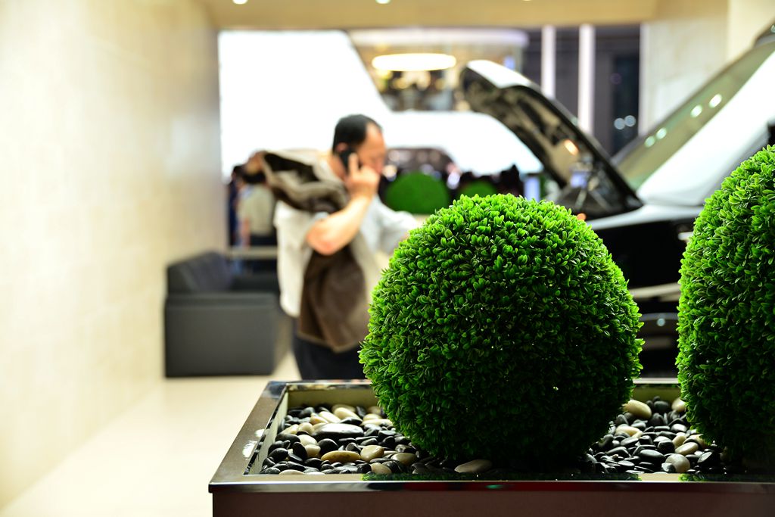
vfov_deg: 23.4
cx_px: 388
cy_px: 258
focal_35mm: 58
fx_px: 1249
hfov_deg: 34.5
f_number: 4
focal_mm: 58
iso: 640
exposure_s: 1/60
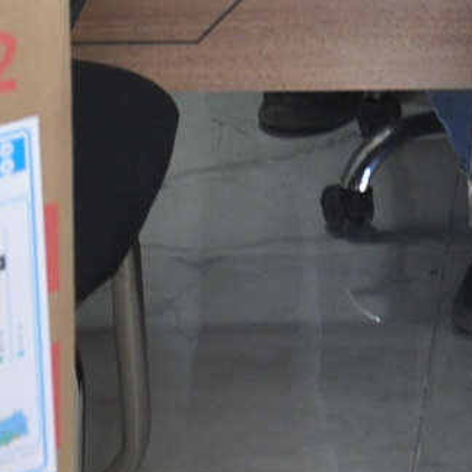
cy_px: -559
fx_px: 4165
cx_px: 851
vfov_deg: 6.3
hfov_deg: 6.3
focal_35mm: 270
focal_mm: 32
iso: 400
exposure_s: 1/30
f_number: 5.6
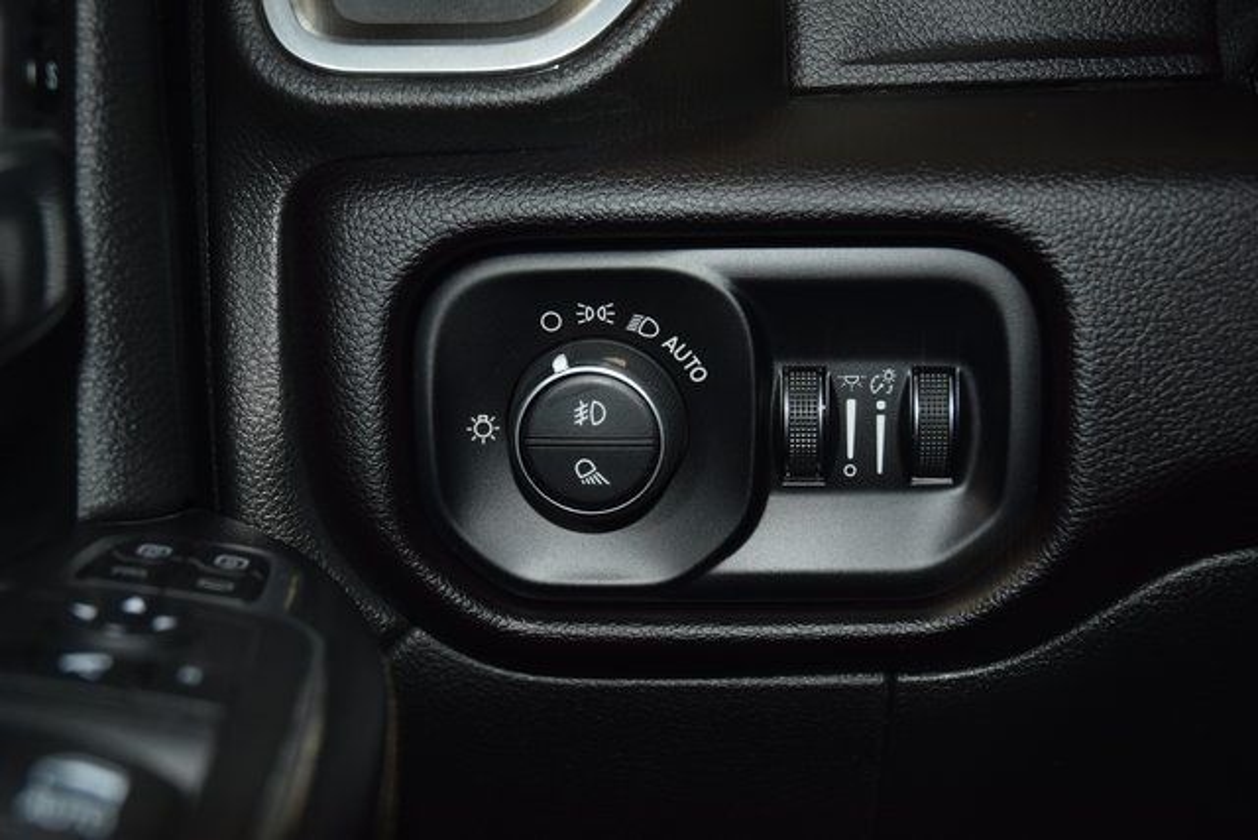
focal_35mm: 52
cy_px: 420
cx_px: 629
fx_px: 1835
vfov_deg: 25.8
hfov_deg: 37.8
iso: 720
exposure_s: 1/6
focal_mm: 35
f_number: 4.2
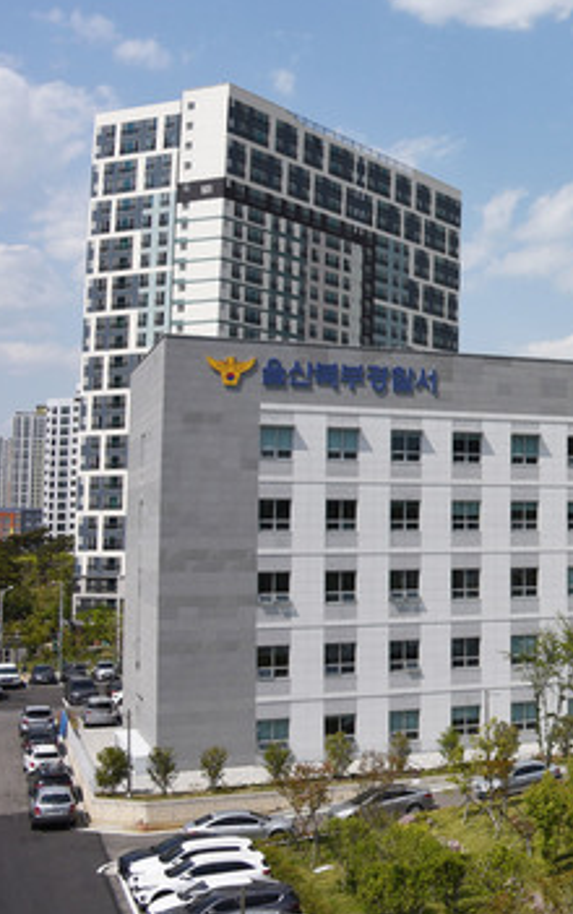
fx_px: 1272
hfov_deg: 22.0
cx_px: 805
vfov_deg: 39.5
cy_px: 402
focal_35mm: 51
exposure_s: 1/800
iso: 400
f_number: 14
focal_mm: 28
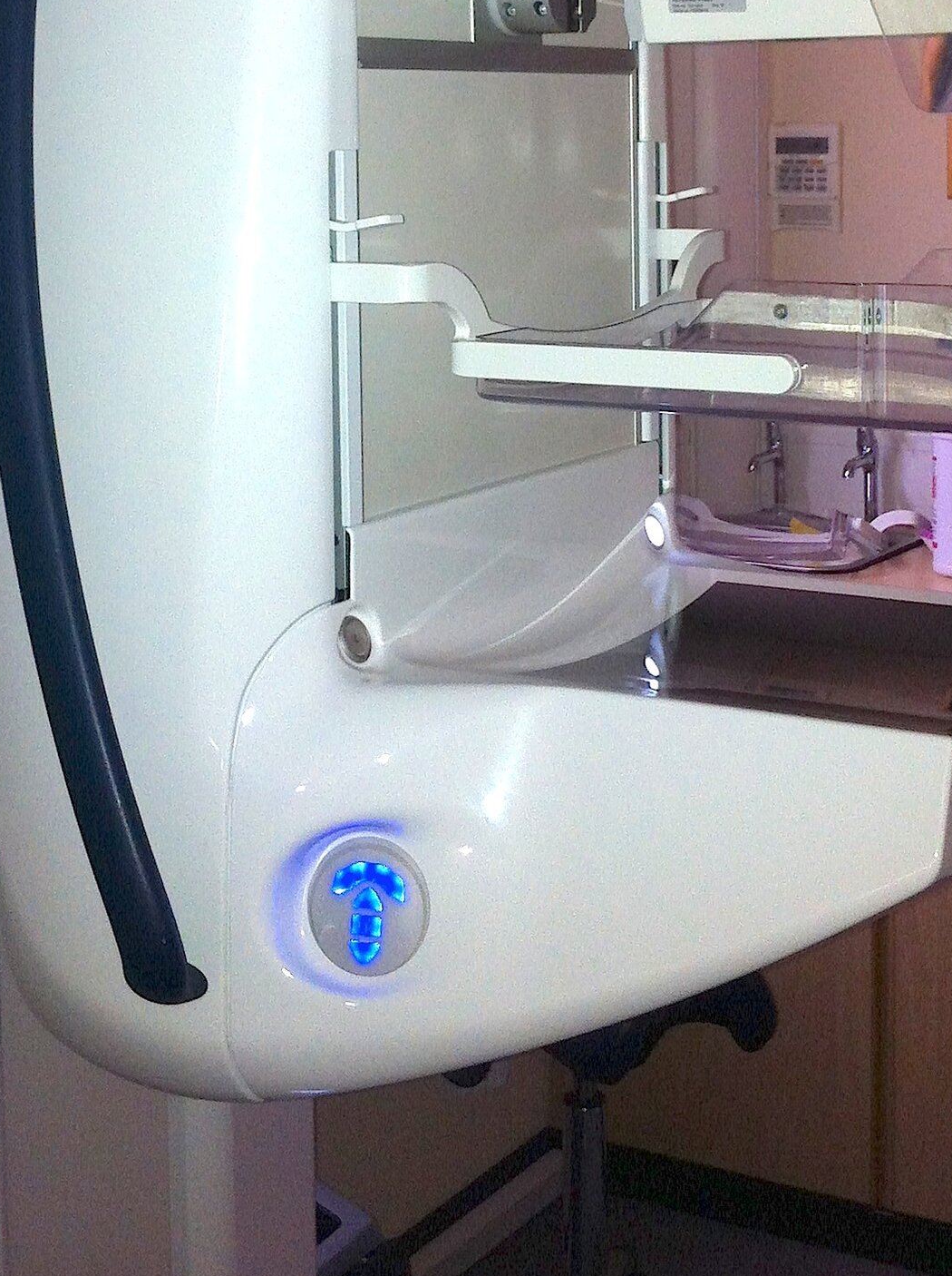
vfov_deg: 29.6
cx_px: 487
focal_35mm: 64
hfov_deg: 22.9
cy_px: 255
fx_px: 2353
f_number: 2.8
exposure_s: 1/15
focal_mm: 3.85
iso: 125
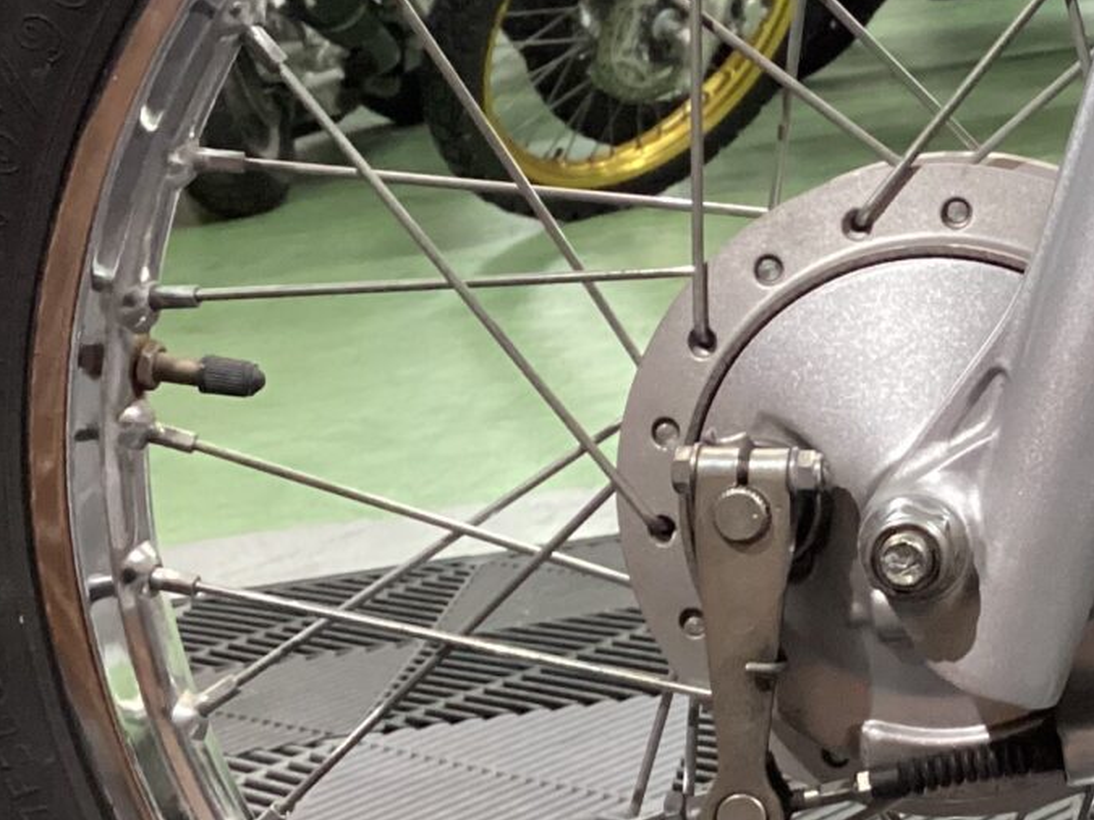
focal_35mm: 88
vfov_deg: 16.8
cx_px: 1109
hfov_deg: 21.4
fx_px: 2781
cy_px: 409
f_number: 2.4
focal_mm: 3.3
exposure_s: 1/40
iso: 400
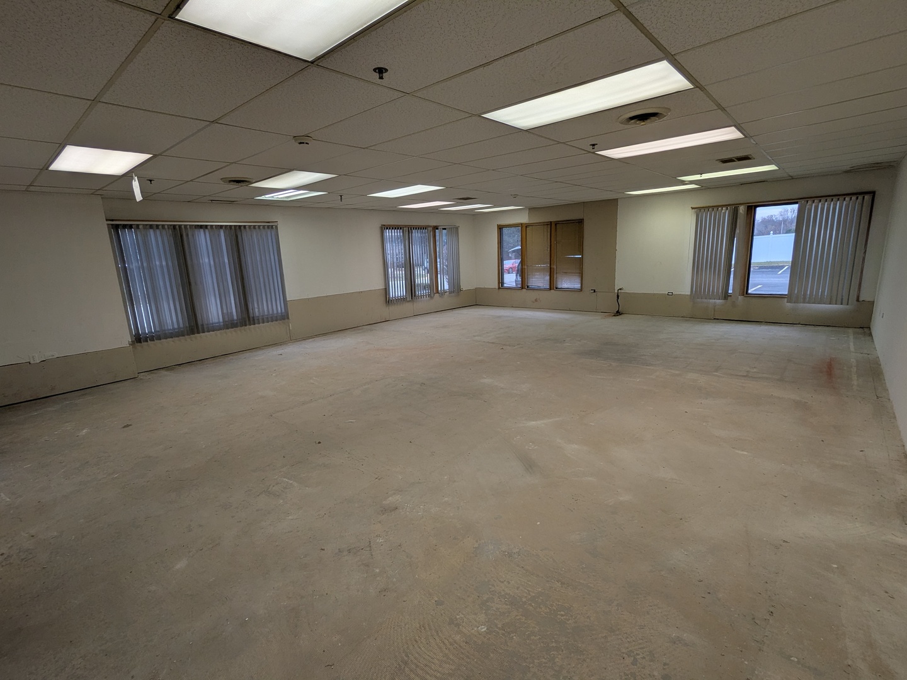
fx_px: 419
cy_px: 340
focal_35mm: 16
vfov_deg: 78.1
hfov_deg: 94.5
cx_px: 454
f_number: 2.2
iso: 39
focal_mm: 2.35
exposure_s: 1/120
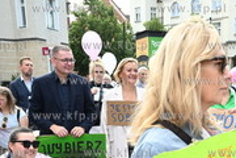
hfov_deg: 39.7
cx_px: 164
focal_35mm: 49
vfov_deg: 25.6
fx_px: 321
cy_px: 171
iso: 500
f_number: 5.6
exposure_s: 1/400
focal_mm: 22
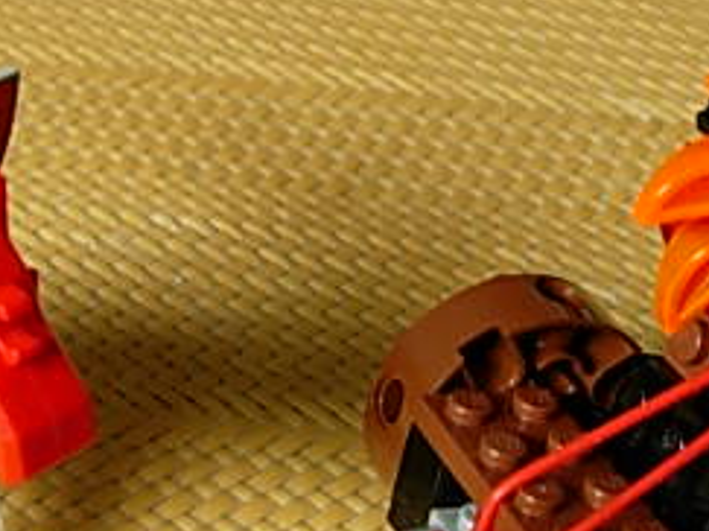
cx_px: 312
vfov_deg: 14.7
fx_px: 2047
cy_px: 426
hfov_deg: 19.6
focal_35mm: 100
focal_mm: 7.8
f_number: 2.8
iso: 79
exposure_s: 1/17.9
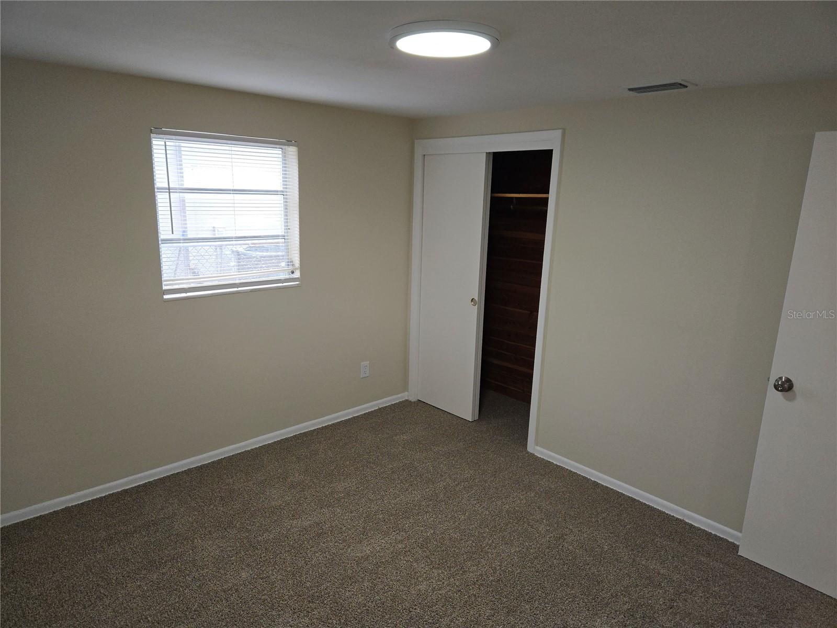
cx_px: 418
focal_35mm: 23
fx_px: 556
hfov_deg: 73.9
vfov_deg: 58.9
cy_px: 314
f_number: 1.8
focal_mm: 5.4
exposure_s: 1/120
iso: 100
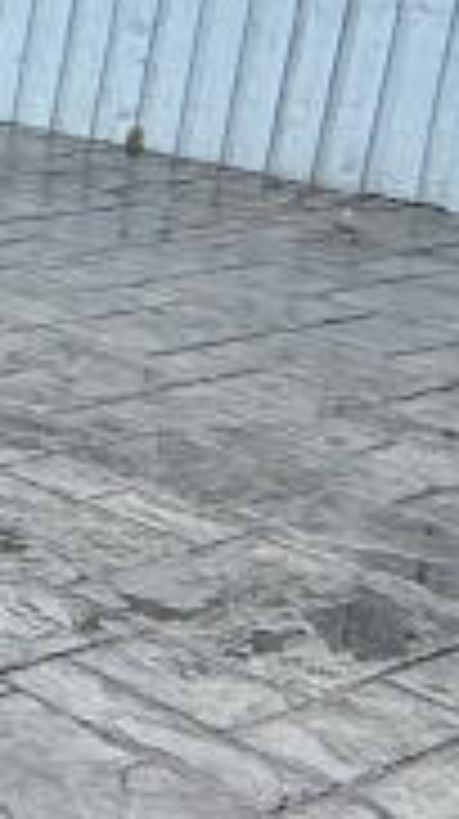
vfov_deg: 24.1
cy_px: 99
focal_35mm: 86
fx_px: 1866
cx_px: -1116
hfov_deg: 9.3
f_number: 2.2
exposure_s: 1/590
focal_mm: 2.22
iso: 50
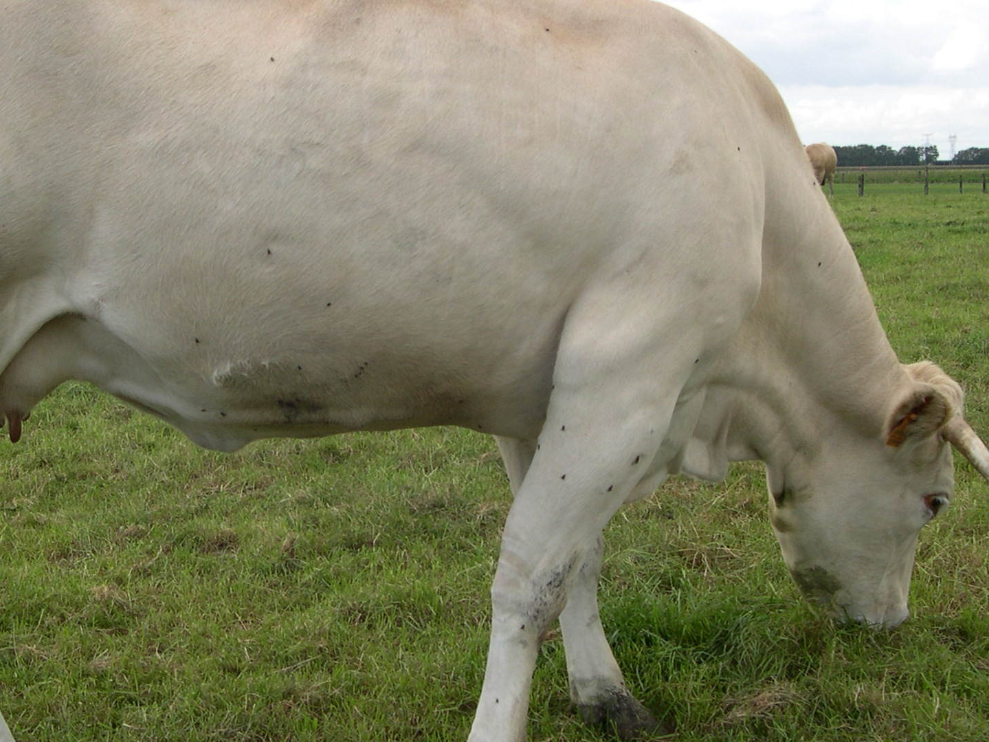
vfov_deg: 24.4
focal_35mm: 60
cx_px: 370
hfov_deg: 32.0
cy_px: 349
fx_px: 1714
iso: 100
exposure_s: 1/81.6
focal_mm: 8
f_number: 7.6
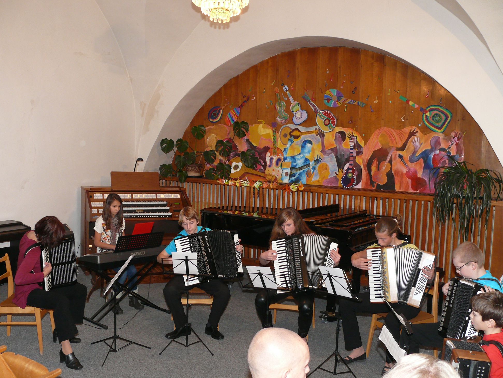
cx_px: 245
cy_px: 191
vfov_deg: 38.7
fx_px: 538
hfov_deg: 50.1
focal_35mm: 37
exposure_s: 1/30
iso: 200
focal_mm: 7.4
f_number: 2.8
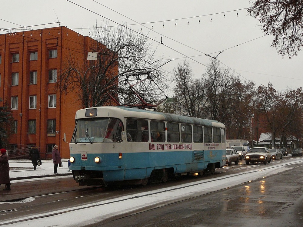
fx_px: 420
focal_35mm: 48
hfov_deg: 39.7
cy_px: 114
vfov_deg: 30.3
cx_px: 152
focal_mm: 4.9
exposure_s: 1/100
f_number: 2.8
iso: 100
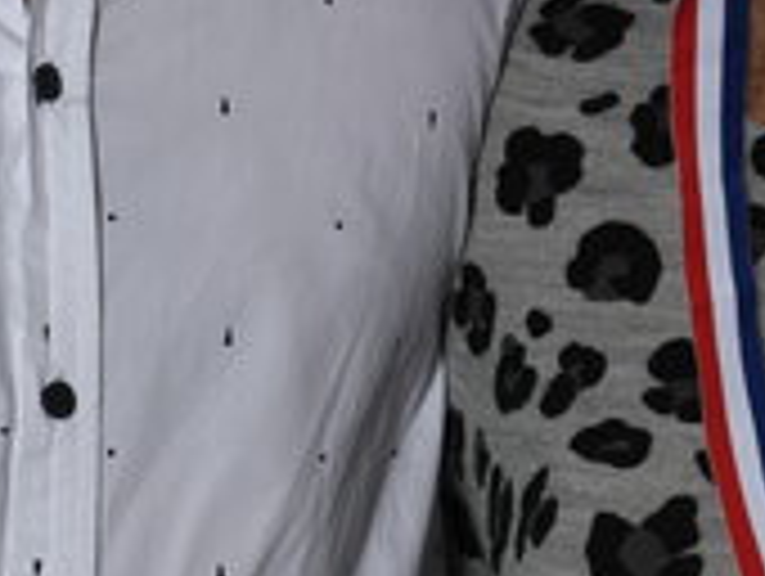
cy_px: 0
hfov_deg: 6.8
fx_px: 6484
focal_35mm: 293
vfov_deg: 5.1
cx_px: 340
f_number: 9
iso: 320
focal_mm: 52
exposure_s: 1/125
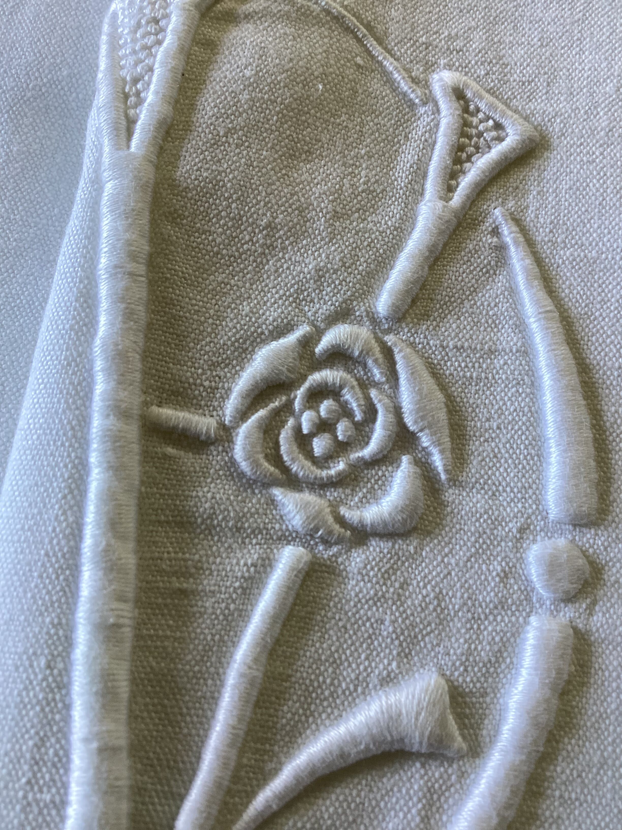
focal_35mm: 31
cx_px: 311
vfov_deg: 58.4
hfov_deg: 45.4
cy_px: 415
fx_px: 743
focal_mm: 3.3
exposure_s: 1/60
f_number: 2.4
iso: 64
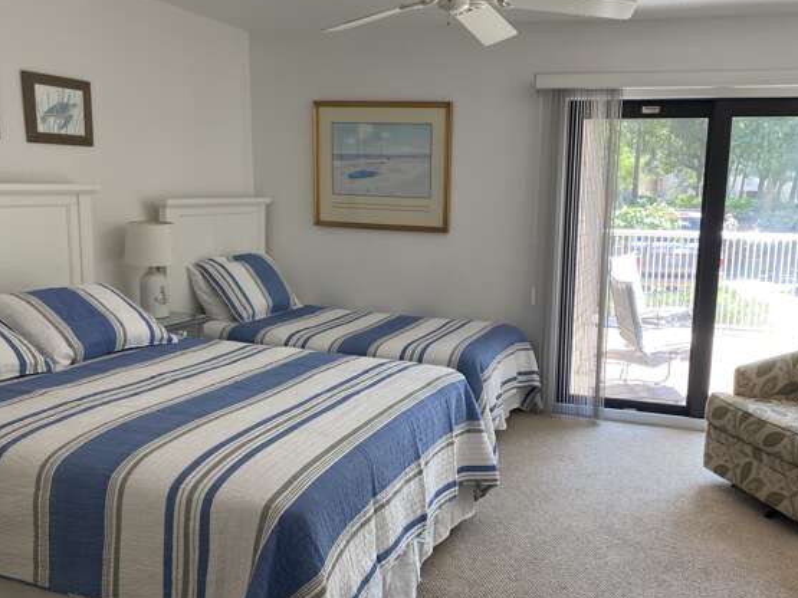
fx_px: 738
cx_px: 467
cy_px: 328
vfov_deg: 44.1
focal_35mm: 32
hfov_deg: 56.5
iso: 100
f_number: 1.8
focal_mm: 4.25
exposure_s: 1/122
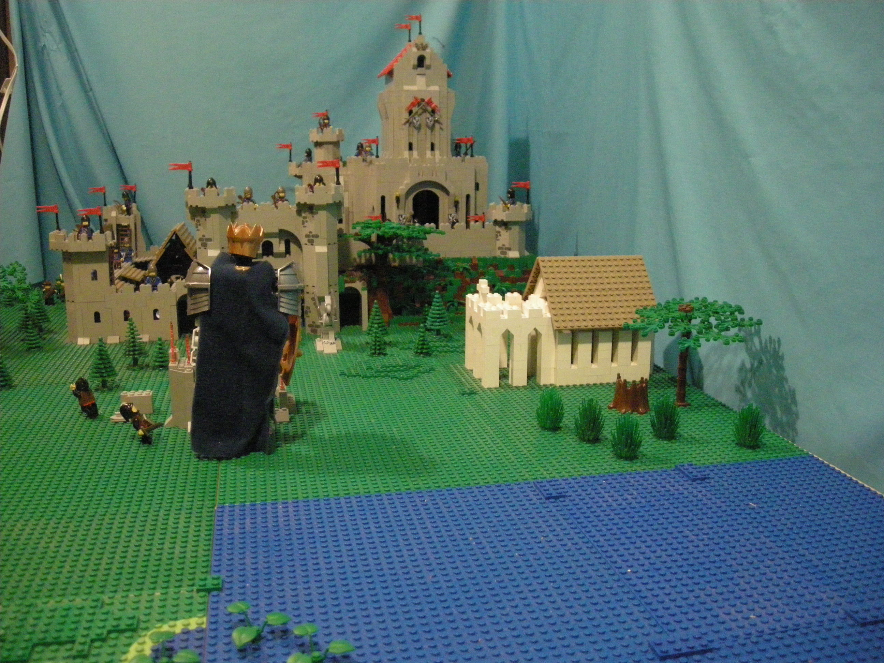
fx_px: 894
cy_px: 332
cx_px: 442
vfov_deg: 40.7
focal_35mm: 35
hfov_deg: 52.6
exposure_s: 1/11
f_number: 2.8
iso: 800
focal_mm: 5.7
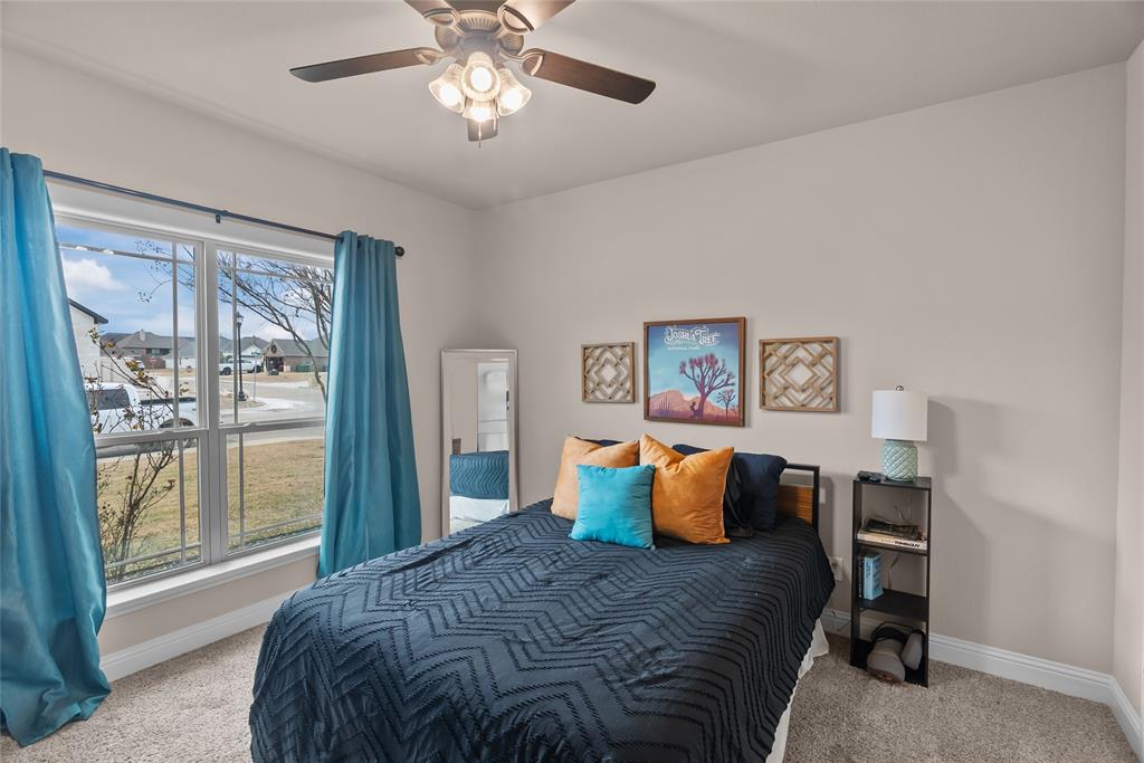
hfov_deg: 96.7
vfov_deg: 73.8
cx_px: 572
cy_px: 382
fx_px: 508
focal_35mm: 16
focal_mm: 16
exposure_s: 2
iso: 100
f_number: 7.1
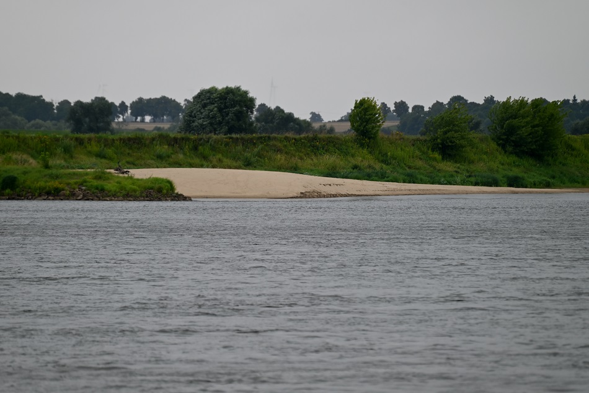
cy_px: 196
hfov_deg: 6.9
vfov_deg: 4.6
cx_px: 294
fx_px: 4910
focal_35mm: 300
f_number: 5.6
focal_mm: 300
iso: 250
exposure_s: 1/500
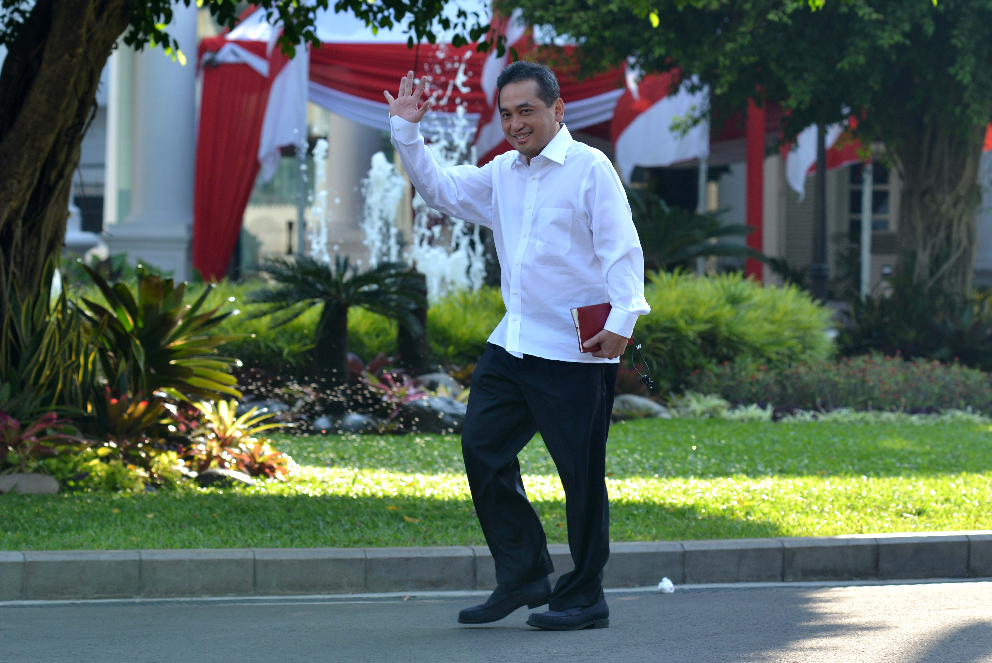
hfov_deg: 17.1
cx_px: 496
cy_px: 332
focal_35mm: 120
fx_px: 3308
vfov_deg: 11.4
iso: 400
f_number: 5.6
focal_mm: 120
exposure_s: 1/500
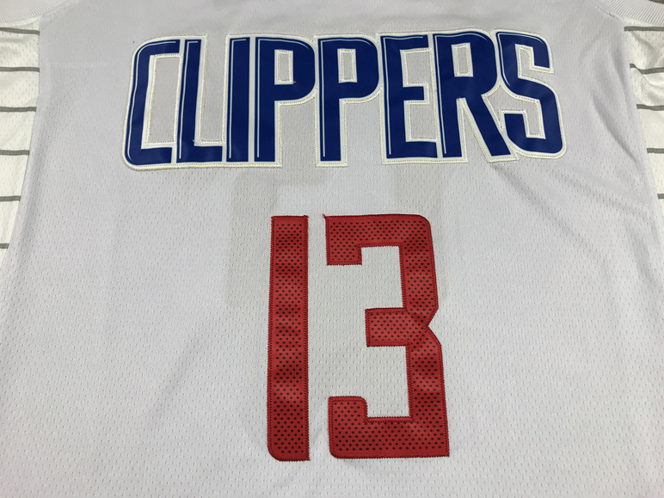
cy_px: 243
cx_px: 334
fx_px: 556
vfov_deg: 48.2
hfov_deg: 61.7
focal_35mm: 29
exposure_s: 1/105
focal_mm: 3.99
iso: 20
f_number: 1.8
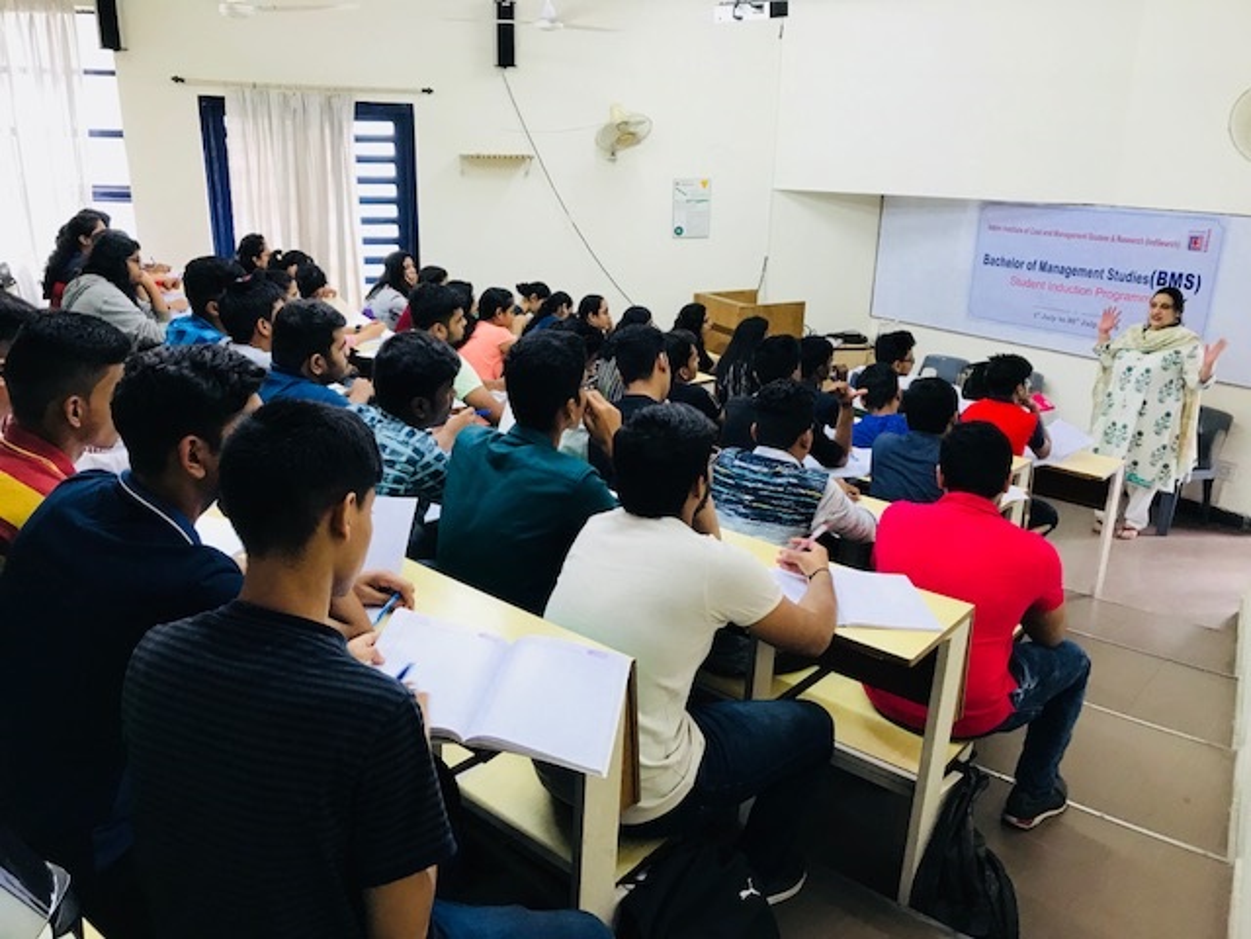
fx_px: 1012
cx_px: 626
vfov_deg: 49.7
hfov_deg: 63.4
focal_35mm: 28
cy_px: 470
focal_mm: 3.99
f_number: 1.8
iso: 40
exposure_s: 1/20
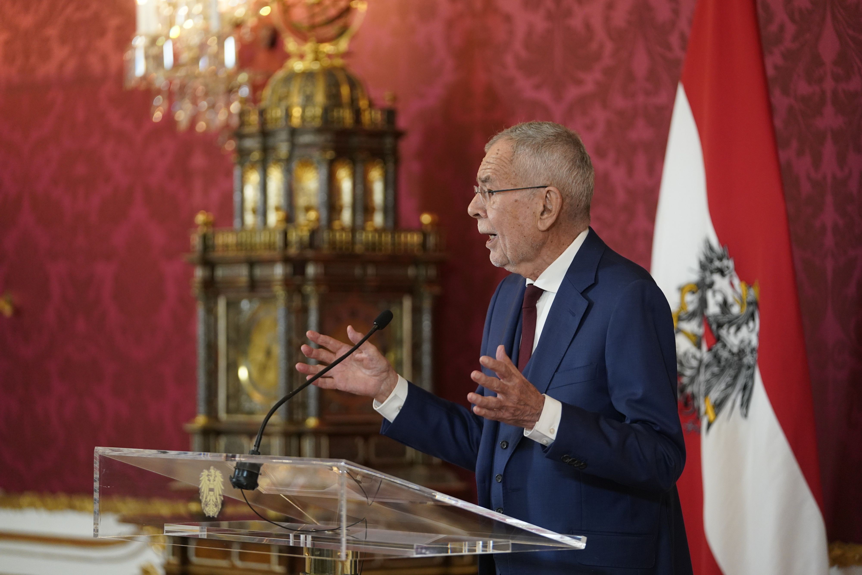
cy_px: 288
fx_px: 3280
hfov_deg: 15.0
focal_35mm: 137
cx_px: 431
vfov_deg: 10.0
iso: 2500
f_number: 2.8
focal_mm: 137
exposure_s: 1/500
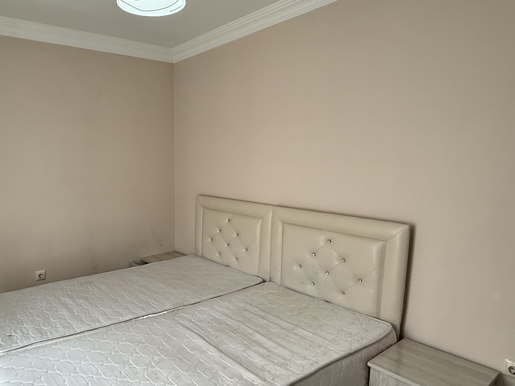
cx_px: 174
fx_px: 372
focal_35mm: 25
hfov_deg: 67.6
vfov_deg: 54.7
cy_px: 219
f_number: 2.2
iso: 200
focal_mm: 2.22
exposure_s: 1/50
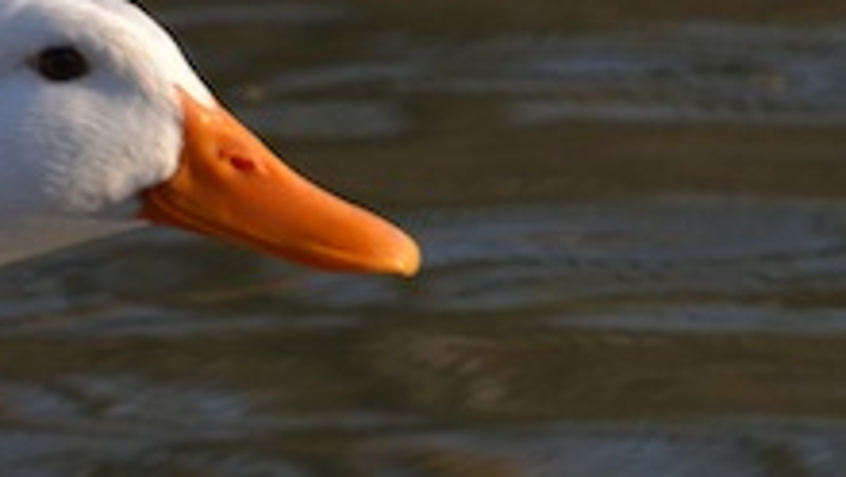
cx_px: -673
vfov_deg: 1.0
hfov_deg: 1.8
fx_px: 27381
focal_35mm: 1220
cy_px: 523
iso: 200
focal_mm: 200
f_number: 9
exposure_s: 1/320
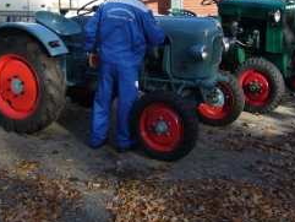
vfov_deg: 23.8
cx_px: 147
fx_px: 520
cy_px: 58
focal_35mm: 61
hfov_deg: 31.7
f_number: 5.6
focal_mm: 5.8
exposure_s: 1/125
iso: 80
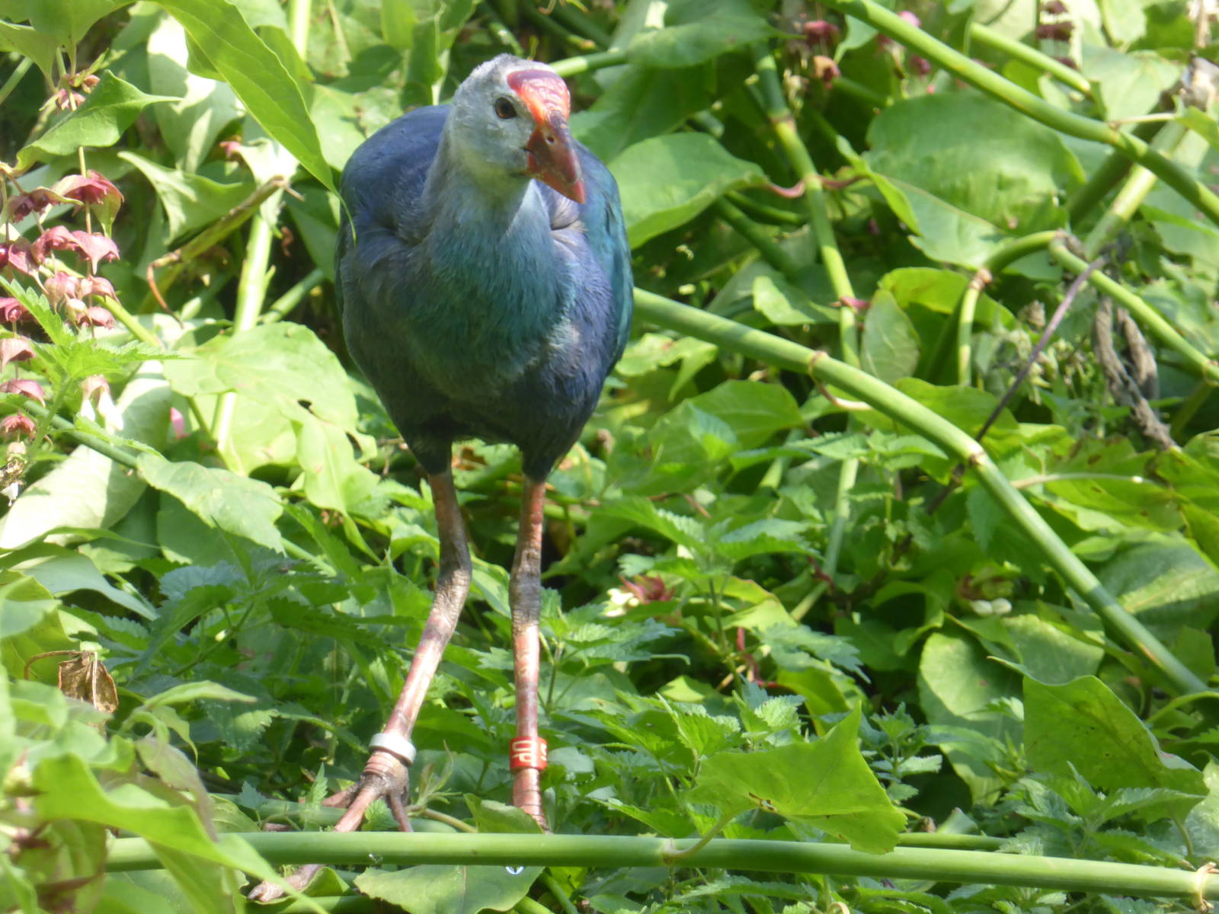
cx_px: 610
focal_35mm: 480
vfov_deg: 3.1
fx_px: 16903
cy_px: 457
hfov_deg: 4.1
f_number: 6.4
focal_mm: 86
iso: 250
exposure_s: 1/125
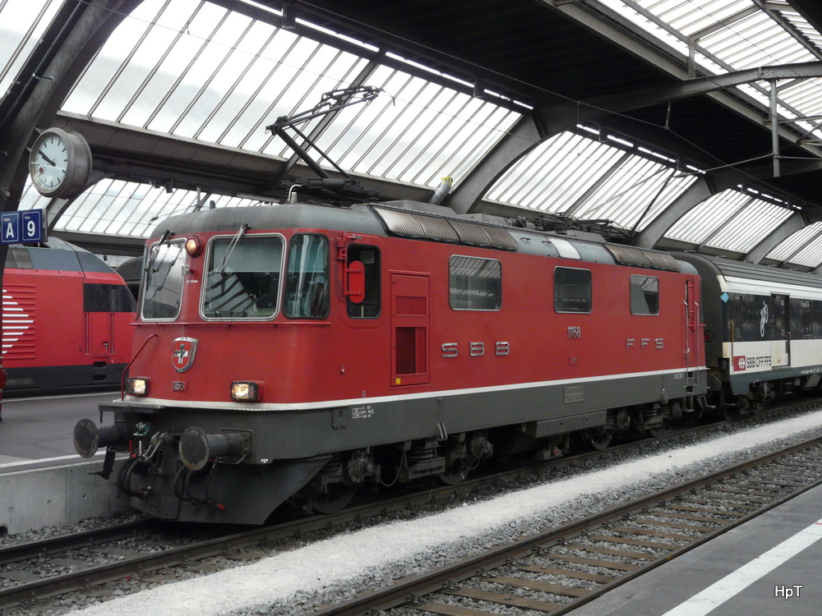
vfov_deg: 33.6
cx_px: 411
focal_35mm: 43
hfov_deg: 43.9
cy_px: 308
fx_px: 1021
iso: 200
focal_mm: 7
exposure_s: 1/100
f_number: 3.2
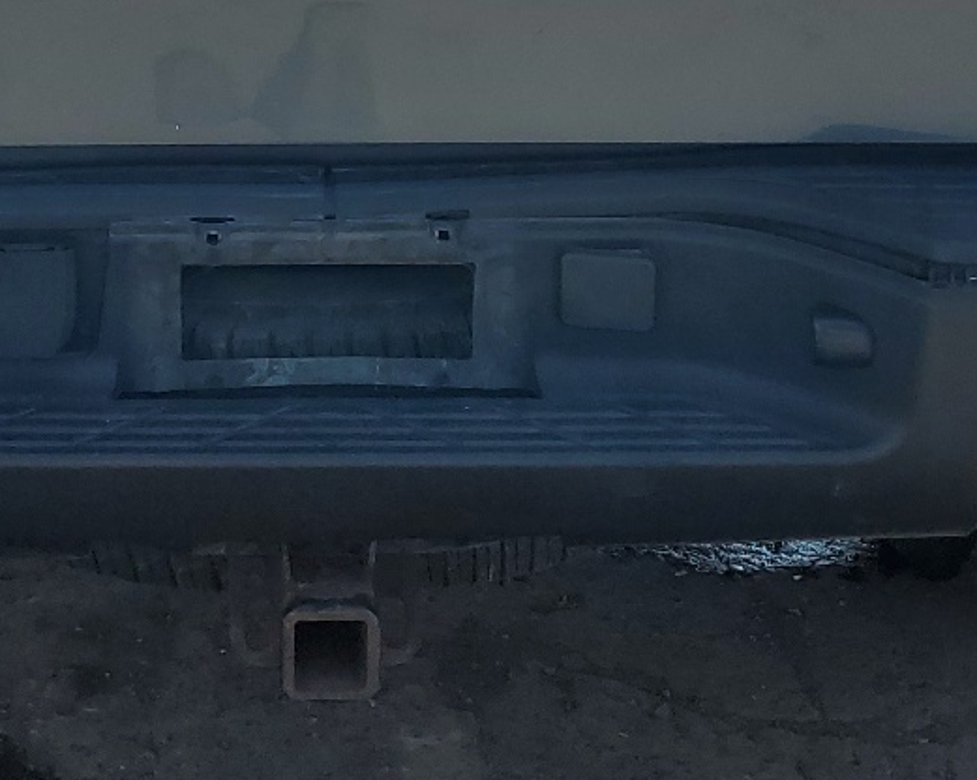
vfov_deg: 18.9
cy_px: -81
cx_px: 264
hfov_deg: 24.2
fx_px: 2254
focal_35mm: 78
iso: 50
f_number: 1.5
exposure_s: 1/2500
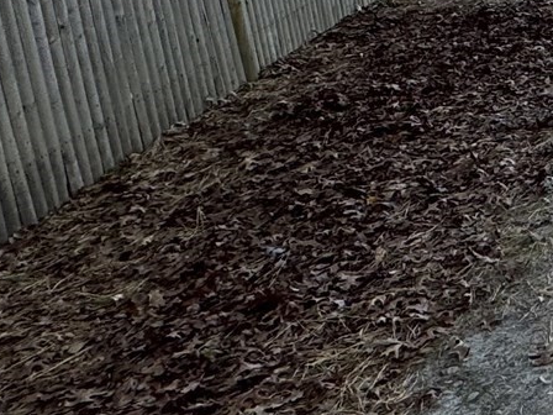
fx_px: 1022
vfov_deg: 21.6
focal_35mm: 64
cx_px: 1028
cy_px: -56
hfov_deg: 20.2
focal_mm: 2.22
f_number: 2.2
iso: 40
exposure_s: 1/167
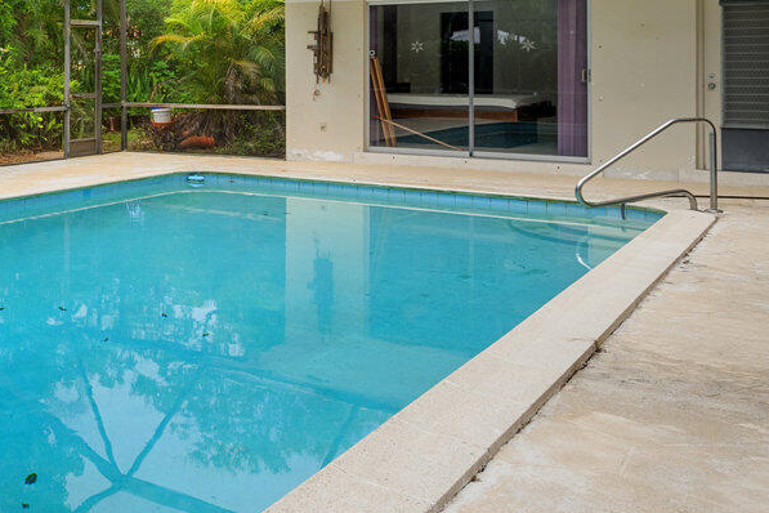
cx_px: -210
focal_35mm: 45
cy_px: 41
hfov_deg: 33.2
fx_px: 961
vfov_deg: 28.6
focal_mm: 14
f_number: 7.1
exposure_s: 1/25
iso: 160
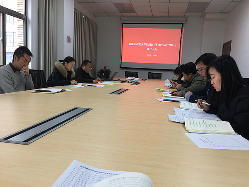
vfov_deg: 48.2
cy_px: 94
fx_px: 209
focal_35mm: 29
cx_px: 124
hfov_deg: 61.7
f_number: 2.2
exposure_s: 1/33
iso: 50
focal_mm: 4.15
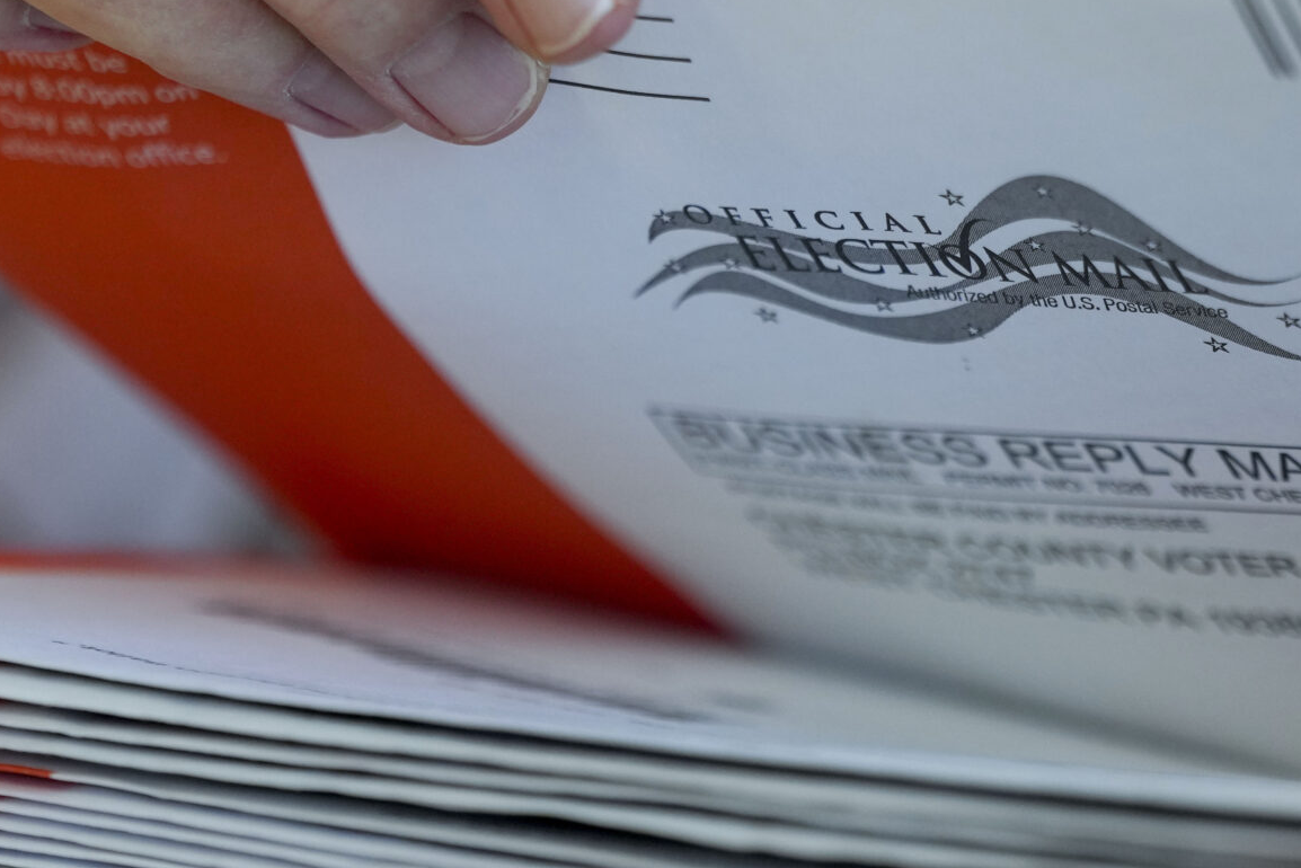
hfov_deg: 2.3
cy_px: 306
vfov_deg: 1.6
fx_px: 32061
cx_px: 861
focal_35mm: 887
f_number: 2.8
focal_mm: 400
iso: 1250
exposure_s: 1/250
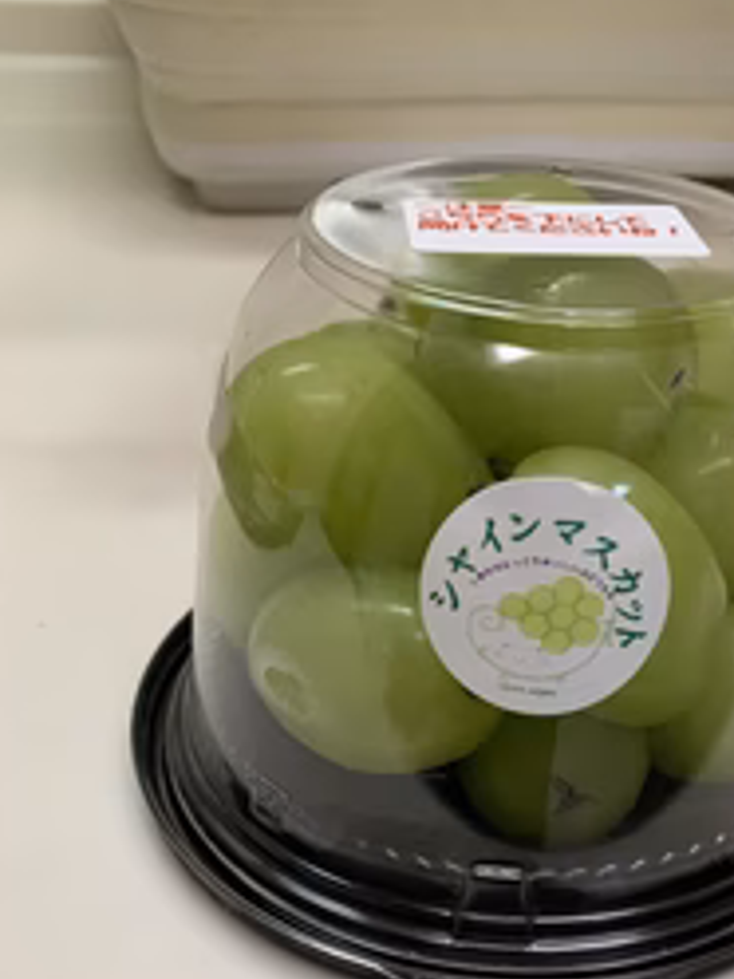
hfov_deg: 33.8
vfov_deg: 43.6
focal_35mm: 42
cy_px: 711
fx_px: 1187
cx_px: 533
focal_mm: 4.25
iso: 80
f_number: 1.8
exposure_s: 1/50
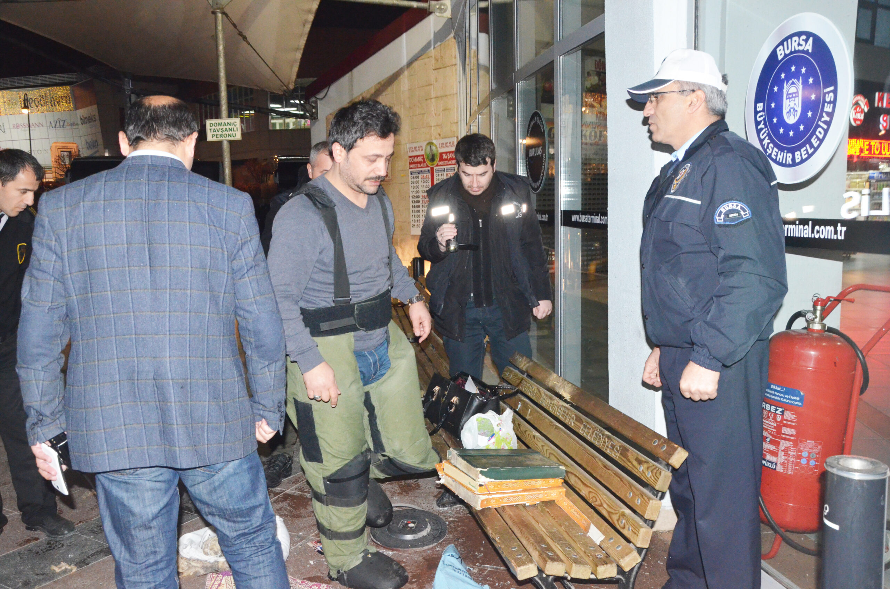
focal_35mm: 33
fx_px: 814
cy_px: 294
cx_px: 445
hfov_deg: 57.3
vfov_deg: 39.8
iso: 3200
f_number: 7.1
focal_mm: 22
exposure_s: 1/60
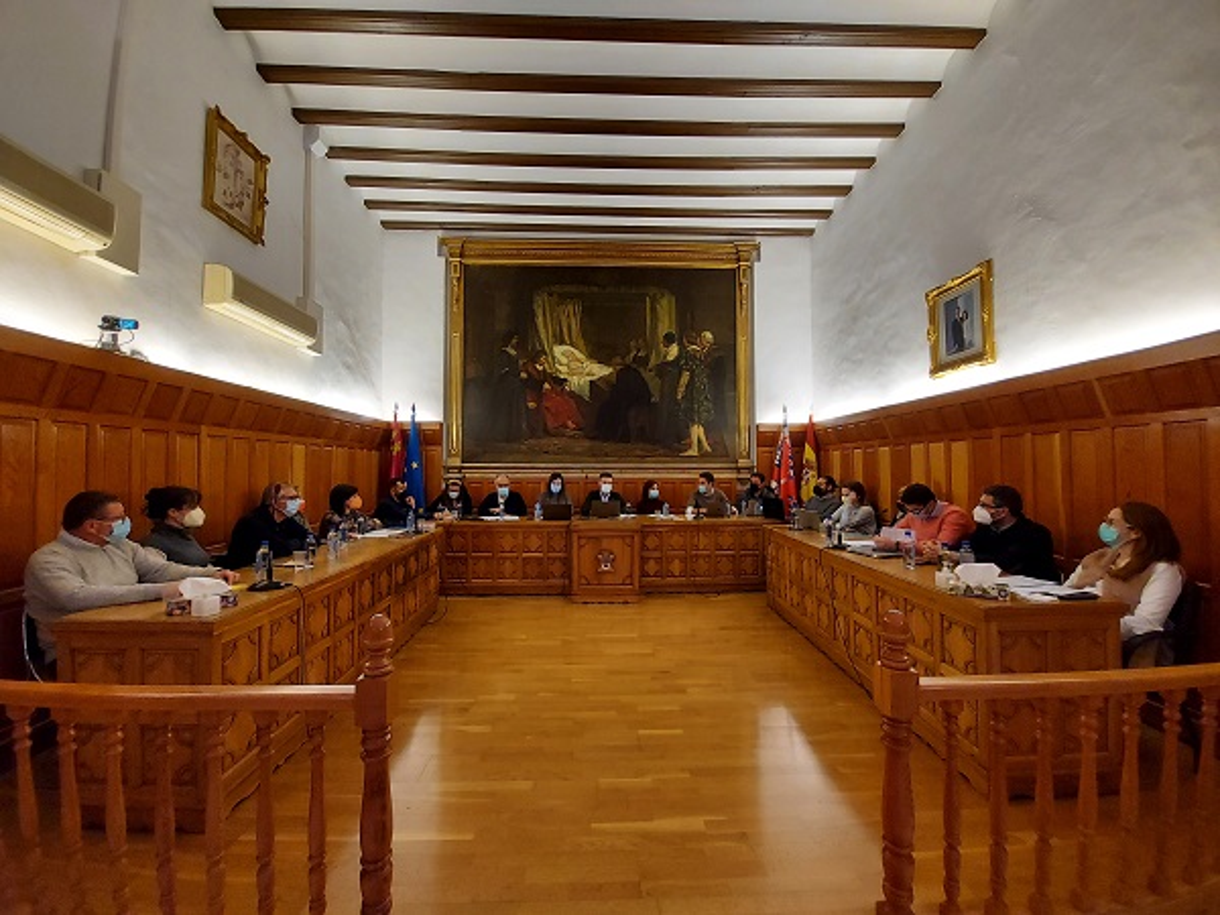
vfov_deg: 89.9
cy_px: 458
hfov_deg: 106.2
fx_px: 458
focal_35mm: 13
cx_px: 610
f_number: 2.2
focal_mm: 1.74
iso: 200
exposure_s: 1/50
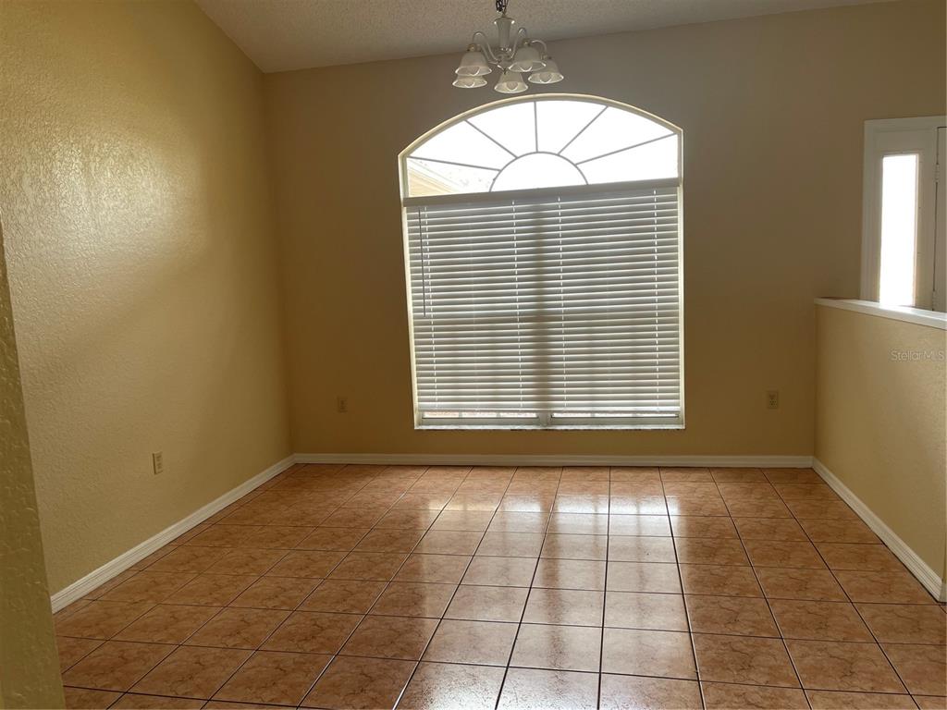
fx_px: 684
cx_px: 474
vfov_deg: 54.9
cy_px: 355
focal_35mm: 25
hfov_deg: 69.4
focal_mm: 5.1
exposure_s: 1/121
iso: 64
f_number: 1.6
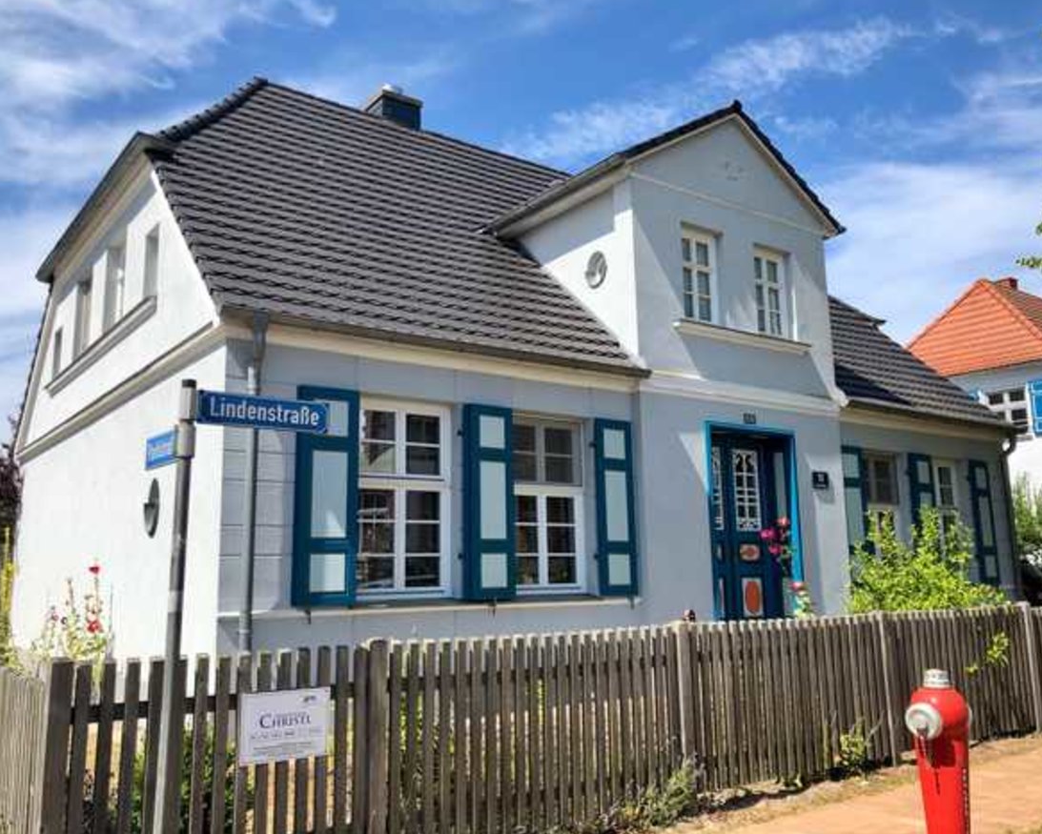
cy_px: 410
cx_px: 511
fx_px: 925
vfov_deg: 48.5
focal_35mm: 30
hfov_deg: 58.8
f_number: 1.8
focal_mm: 4
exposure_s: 1/1779
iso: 20
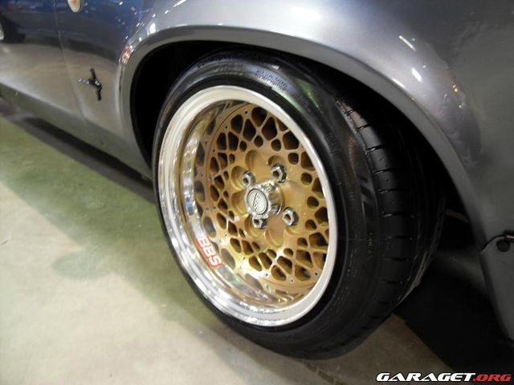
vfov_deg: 49.7
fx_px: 416
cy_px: 192
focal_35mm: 28
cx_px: 257
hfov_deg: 63.4
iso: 200
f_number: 2.8
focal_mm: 6
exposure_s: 1/4
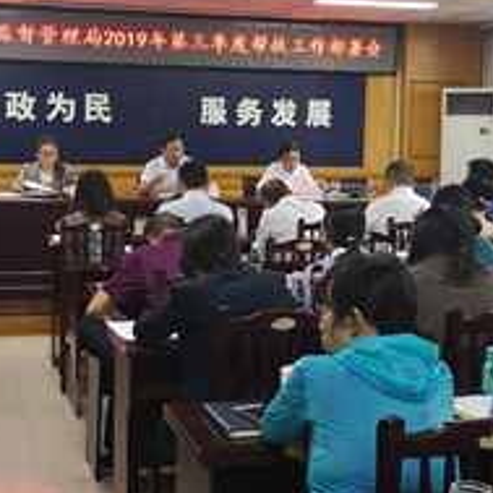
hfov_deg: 27.3
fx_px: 1015
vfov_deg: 27.2
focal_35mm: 63
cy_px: 200
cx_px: 235
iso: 250
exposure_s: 1/100
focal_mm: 3.95
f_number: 1.8
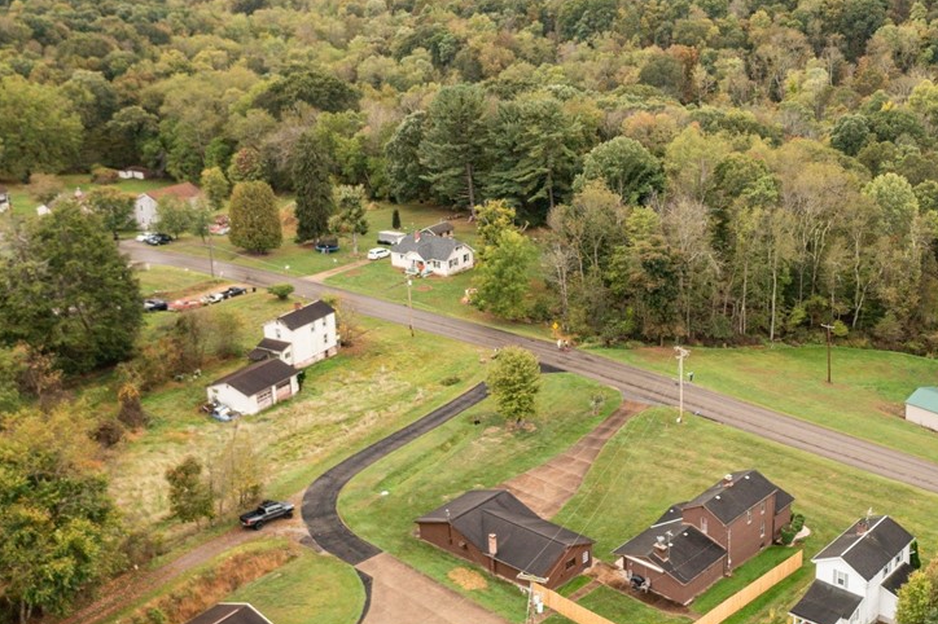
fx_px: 1094
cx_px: 680
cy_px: 217
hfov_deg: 45.1
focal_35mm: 42
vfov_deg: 31.7
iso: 100
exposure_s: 1/60
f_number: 3.5
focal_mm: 10.26
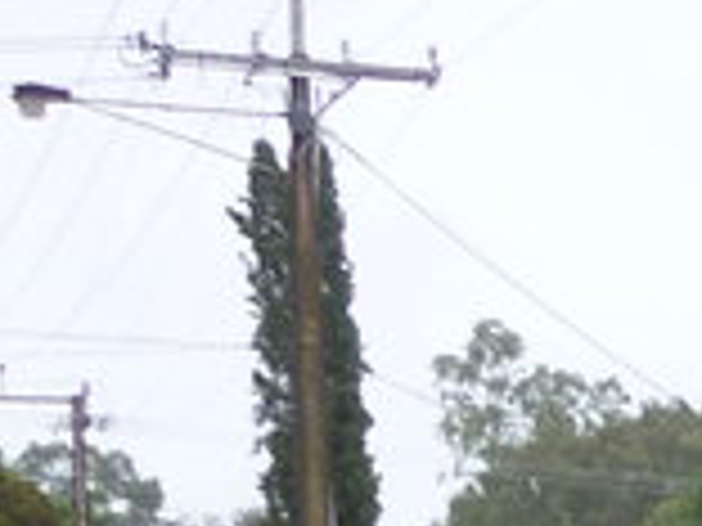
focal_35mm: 212
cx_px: 1746
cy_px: 1547
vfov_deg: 6.4
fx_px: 4299
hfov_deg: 8.5
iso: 80
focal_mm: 5.5
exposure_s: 1/200
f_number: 2.8
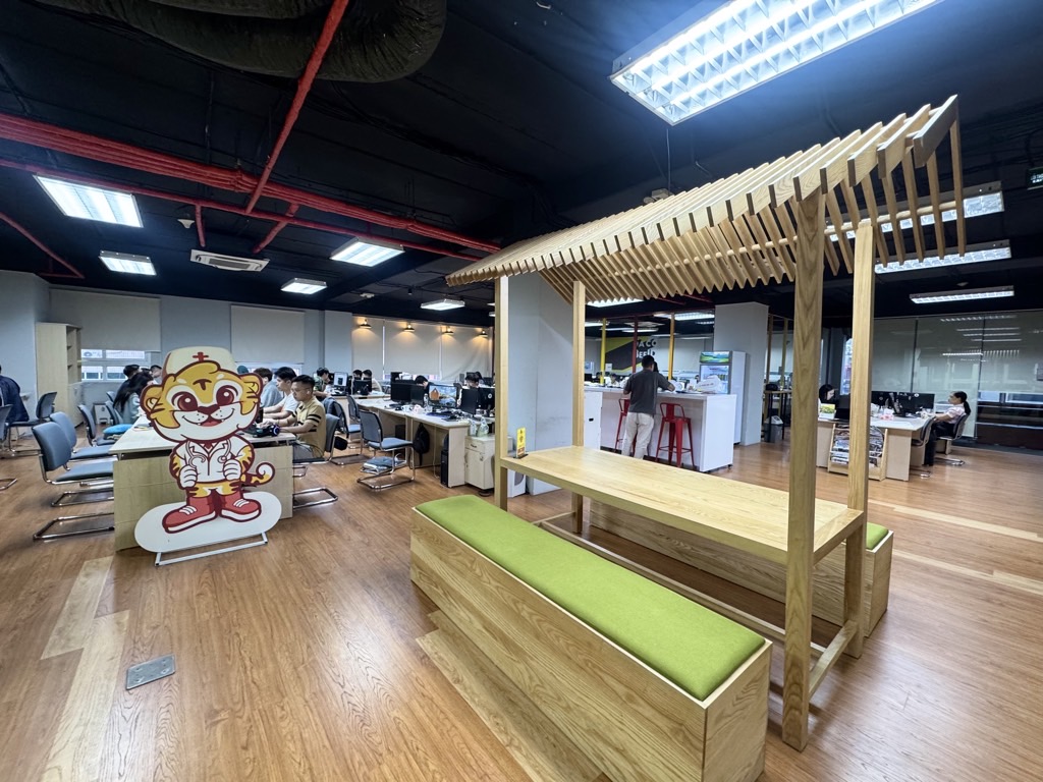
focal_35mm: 14
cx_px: 522
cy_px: 391
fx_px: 422
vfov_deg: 85.7
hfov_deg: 102.1
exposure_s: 1/50
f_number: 2.2
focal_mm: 2.22
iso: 250
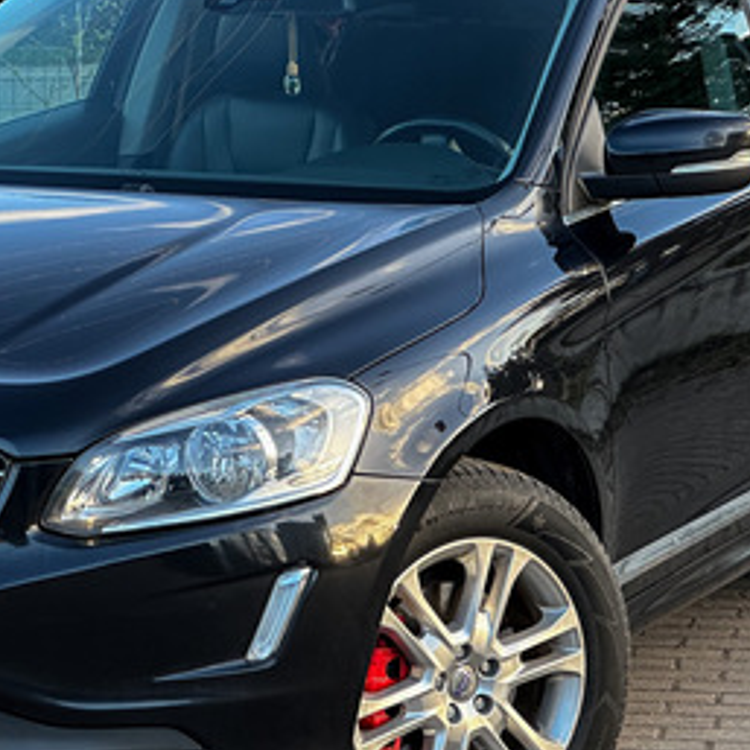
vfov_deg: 11.0
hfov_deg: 11.0
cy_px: 312
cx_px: 260
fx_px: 3898
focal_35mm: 159
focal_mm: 9
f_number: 2.8
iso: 100
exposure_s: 1/99
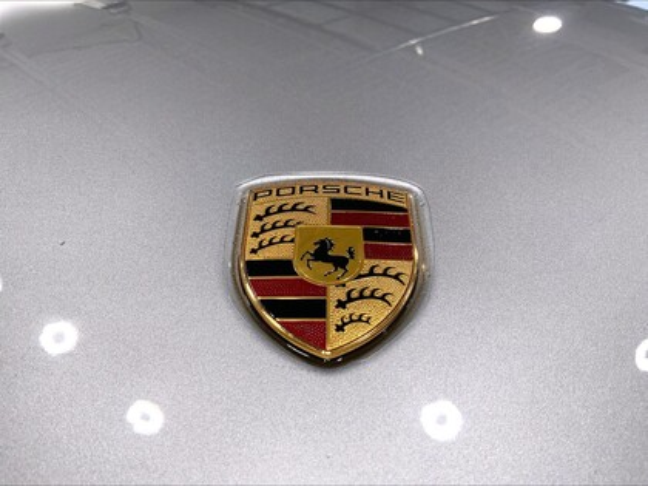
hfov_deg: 61.7
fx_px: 543
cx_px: 324
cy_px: 243
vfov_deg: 48.2
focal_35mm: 29
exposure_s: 1/412
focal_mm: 3
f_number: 1.8
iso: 16
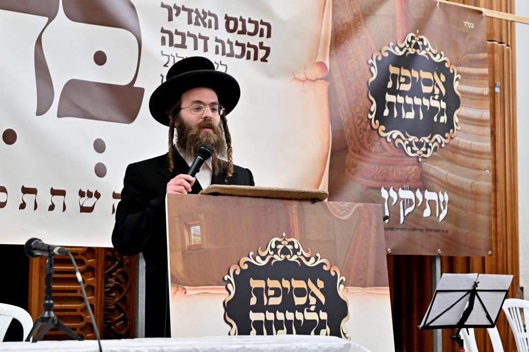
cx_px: 264
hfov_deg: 28.1
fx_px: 1058
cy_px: 176
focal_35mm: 72
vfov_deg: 18.9
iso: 640
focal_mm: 48
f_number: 4
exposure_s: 1/160
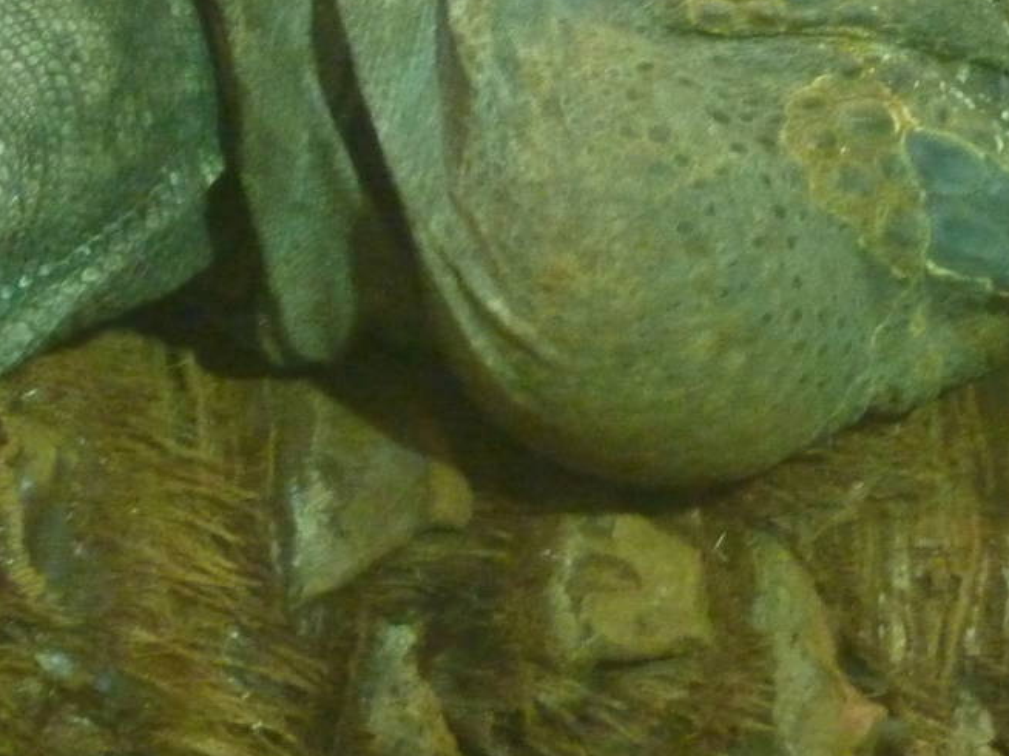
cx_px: 605
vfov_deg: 2.0
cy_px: -31
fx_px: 21387
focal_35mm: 734
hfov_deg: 2.7
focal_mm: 49.2
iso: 800
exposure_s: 1/50
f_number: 4.9
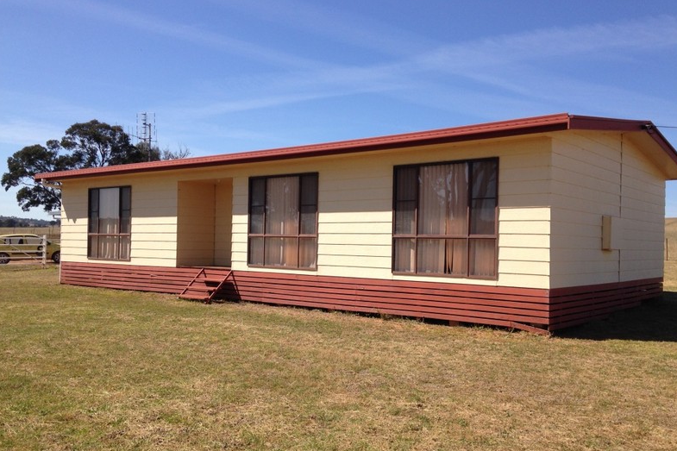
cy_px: 244
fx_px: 658
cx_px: 342
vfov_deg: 37.8
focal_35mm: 35
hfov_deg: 54.4
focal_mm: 4.12
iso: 50
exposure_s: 1/1695
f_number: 2.4
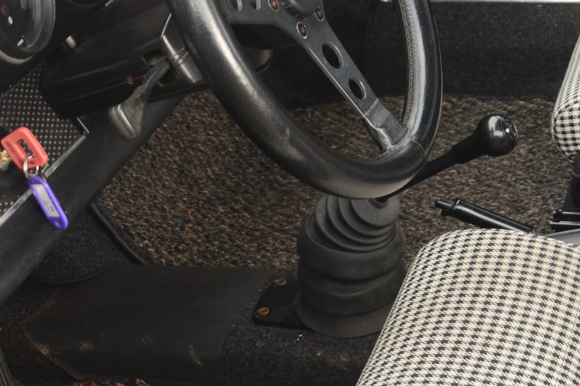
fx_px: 1440
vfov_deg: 15.2
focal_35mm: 89
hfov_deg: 20.6
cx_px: 770
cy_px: 77
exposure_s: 1/60
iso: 320
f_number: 3.8
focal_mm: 21
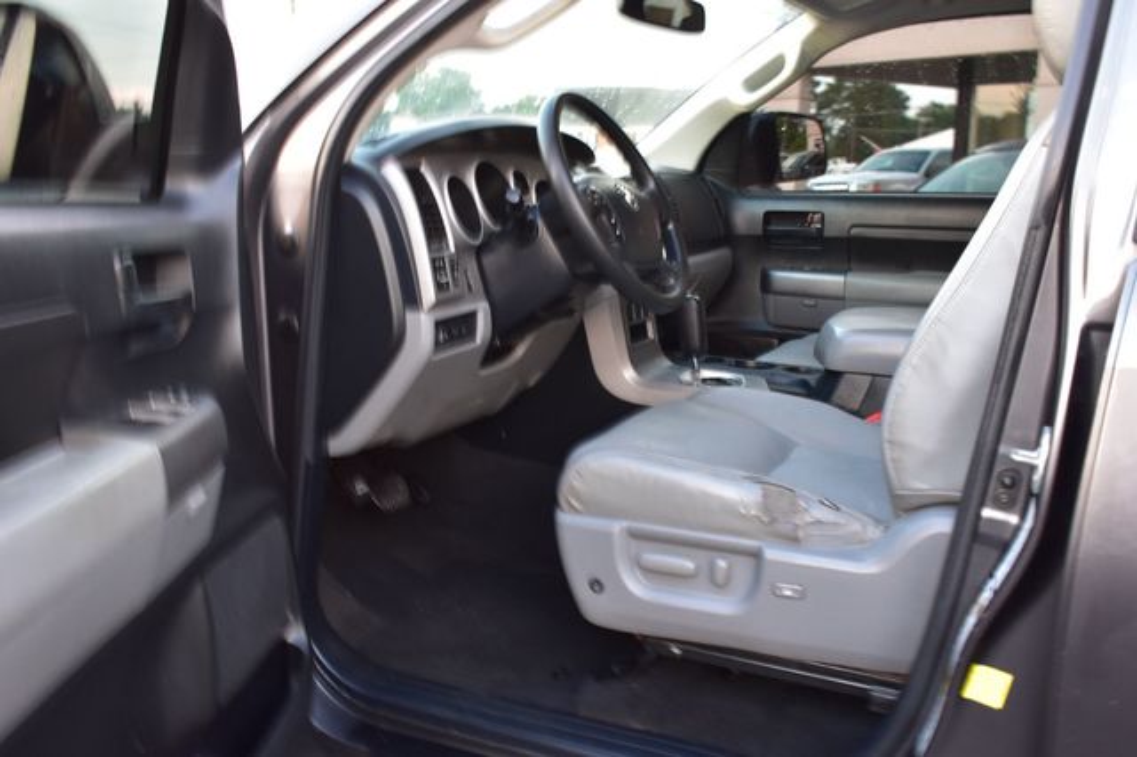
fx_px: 1089
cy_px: 378
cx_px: 568
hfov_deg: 55.1
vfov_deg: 38.3
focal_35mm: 34
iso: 500
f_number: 6.3
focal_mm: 23
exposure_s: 1/15
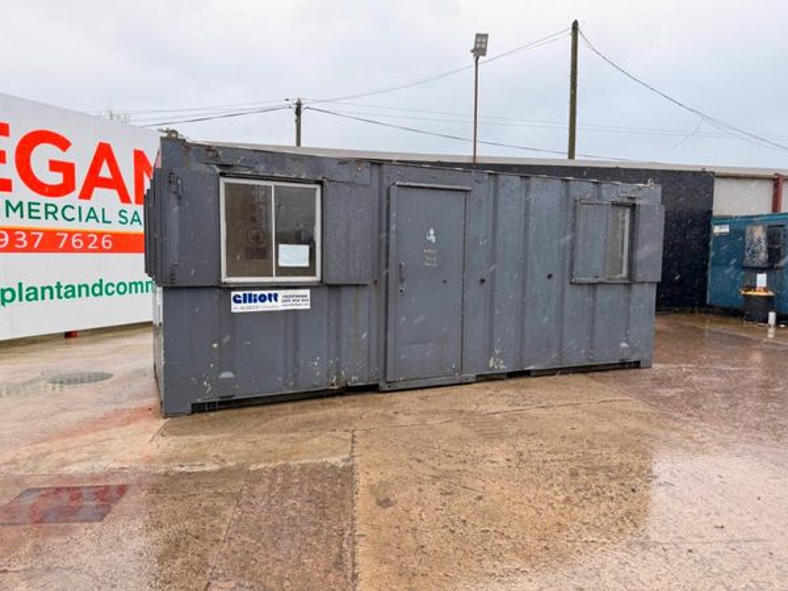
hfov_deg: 71.6
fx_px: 546
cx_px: 394
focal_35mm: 24
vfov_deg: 56.8
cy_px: 296
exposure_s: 1/232
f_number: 1.78
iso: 80
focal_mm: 6.76
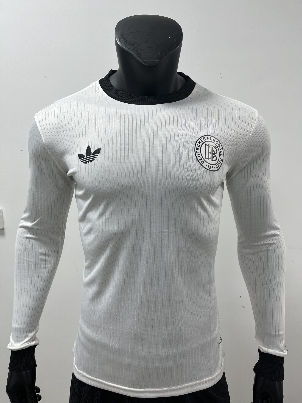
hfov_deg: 53.1
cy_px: 202
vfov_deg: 67.3
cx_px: 151
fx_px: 302
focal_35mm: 26
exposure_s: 1/100
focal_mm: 5.1
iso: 50
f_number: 1.6
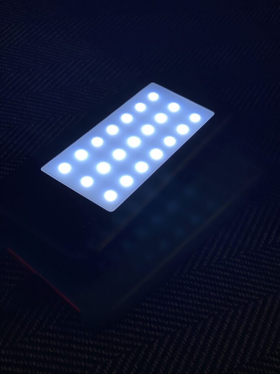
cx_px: 140
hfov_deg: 28.0
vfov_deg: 36.8
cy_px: 187
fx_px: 561
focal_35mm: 52
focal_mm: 6
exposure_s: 1/118
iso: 25
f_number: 2
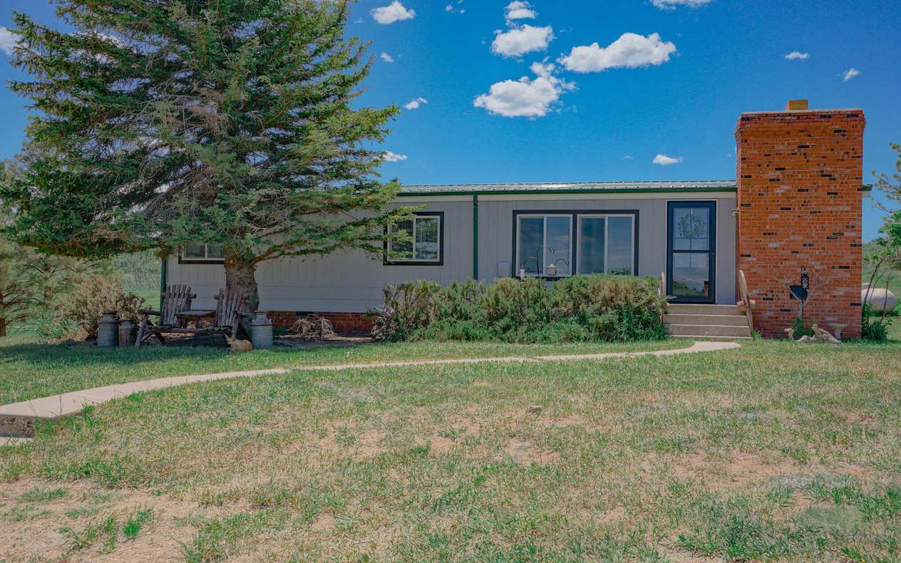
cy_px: 274
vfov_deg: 39.4
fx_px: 786
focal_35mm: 32
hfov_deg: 59.7
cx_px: 455
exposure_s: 1/500
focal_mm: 31
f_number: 11
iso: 400
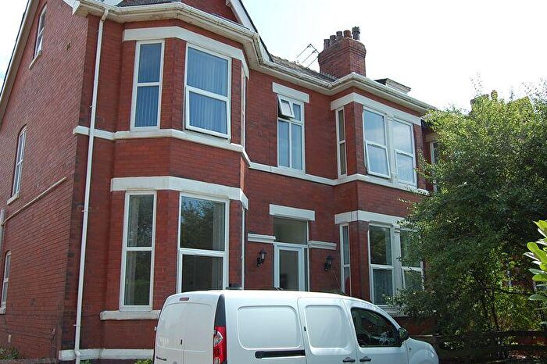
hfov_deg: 55.1
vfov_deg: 38.3
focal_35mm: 34
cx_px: 274
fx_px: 524
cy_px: 182
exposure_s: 1/250
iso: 200
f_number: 8
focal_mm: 23
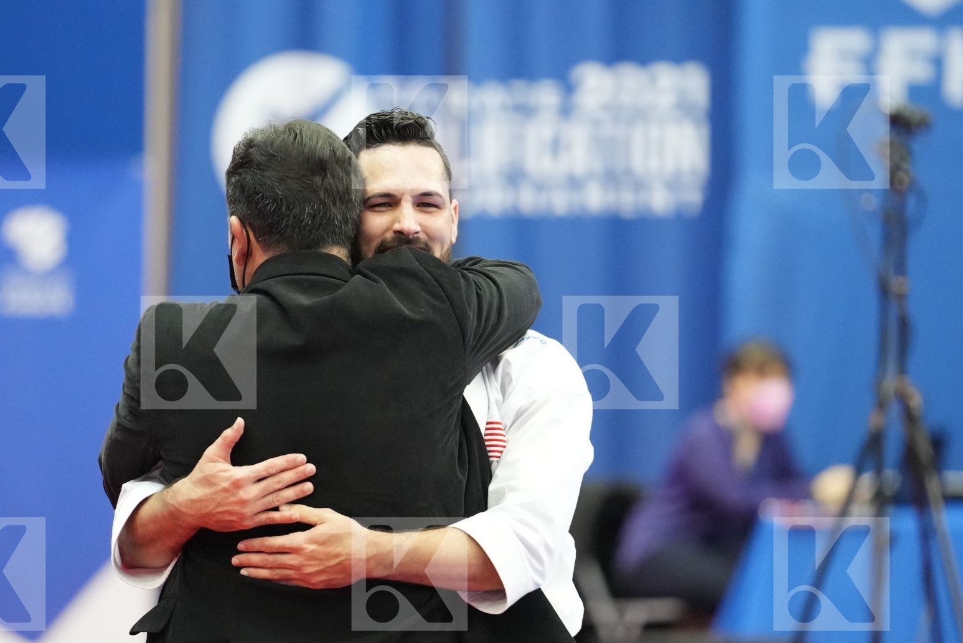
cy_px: 353
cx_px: 410
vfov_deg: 3.9
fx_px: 9337
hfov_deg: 5.9
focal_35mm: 349
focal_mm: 200
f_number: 2.8
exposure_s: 1/500
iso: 5000
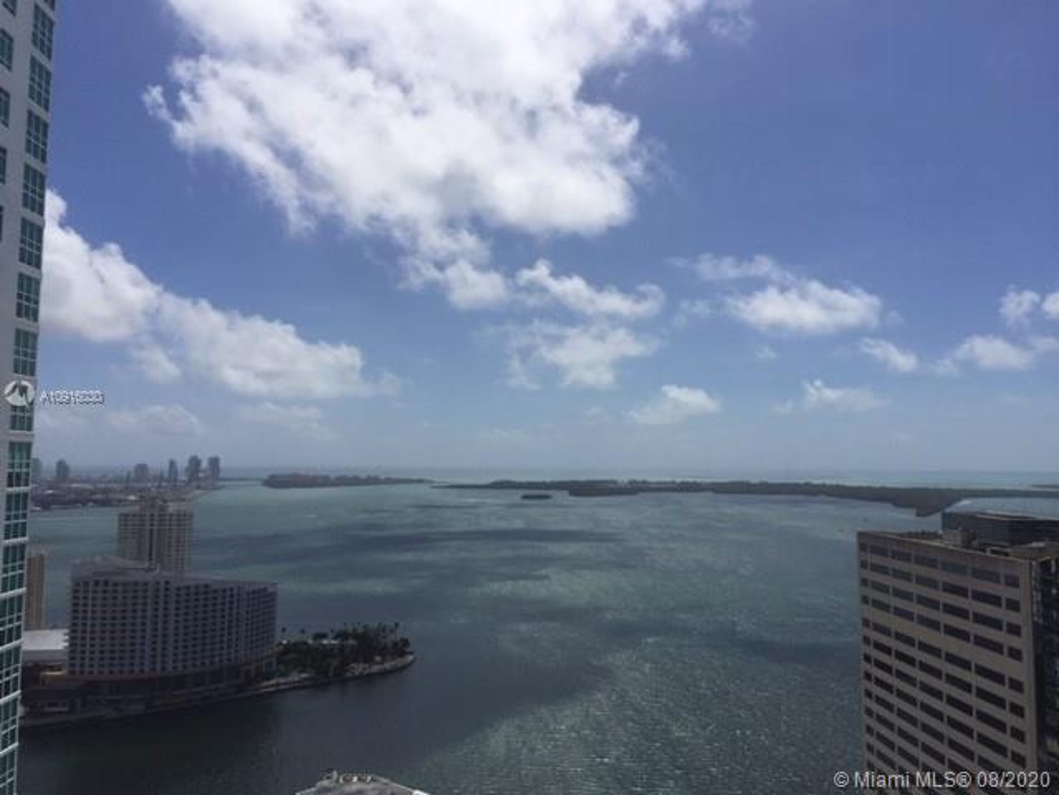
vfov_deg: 48.2
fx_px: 887
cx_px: 530
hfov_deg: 61.7
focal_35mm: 29
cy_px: 398
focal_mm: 4.15
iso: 32
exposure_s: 1/9901
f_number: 2.2
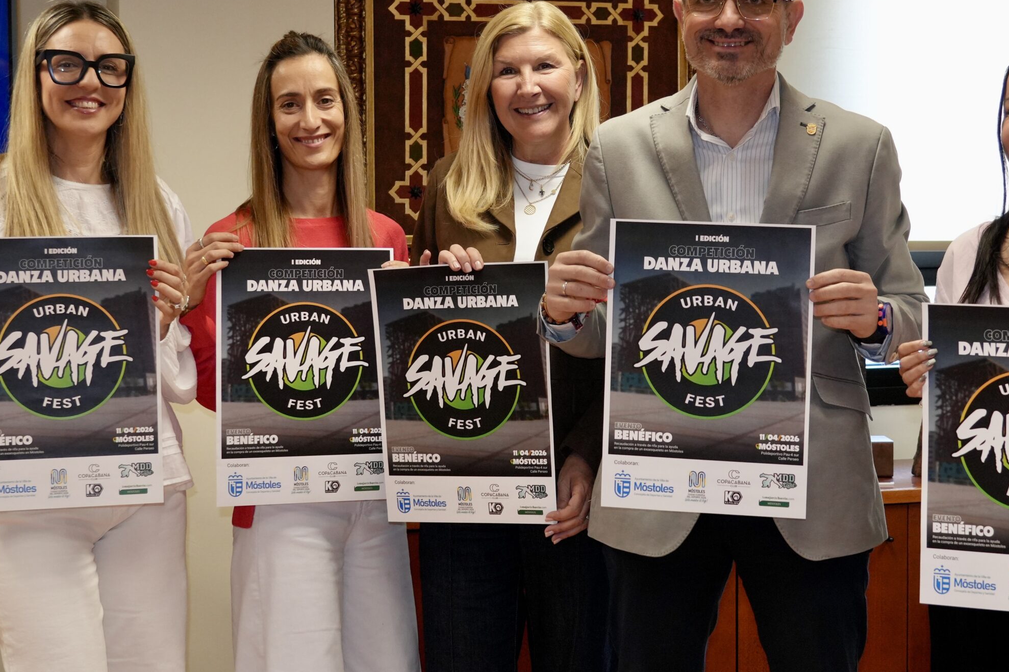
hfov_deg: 30.5
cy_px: 248
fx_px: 1849
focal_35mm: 66
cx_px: 567
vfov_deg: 20.6
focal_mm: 34
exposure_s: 1/160
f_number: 4
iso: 1250
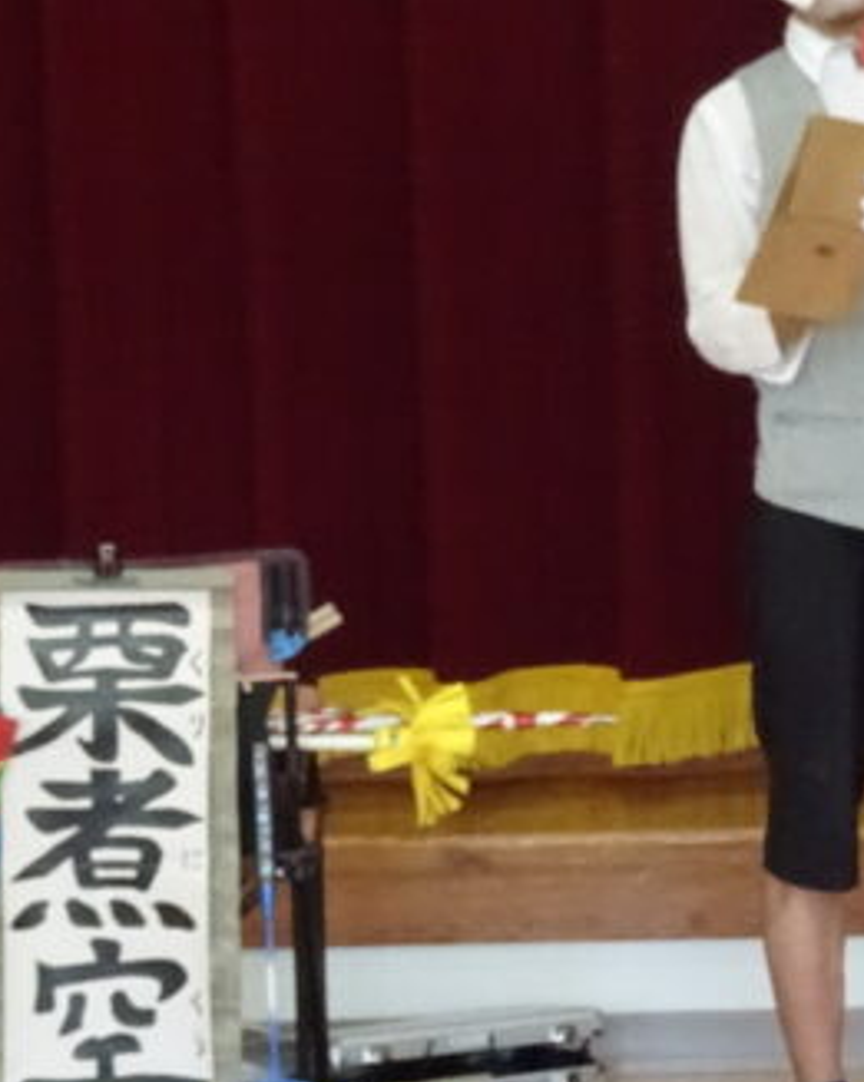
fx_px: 5730
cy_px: 205
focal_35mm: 179
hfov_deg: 8.6
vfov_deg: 10.8
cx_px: 930
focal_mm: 13.26
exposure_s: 1/250
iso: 3200
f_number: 5
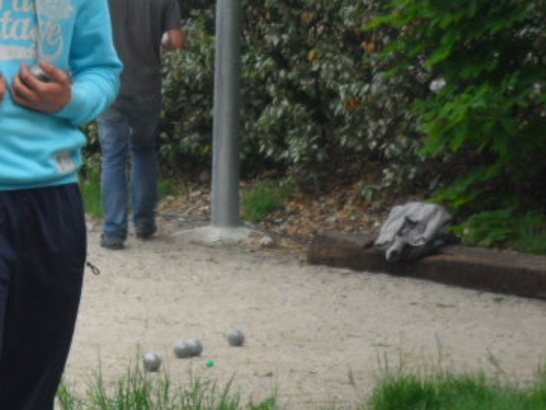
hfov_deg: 8.0
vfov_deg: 6.1
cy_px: 185
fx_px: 3835
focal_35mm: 243
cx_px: -163
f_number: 4.3
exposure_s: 1/250
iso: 80
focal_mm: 15.4
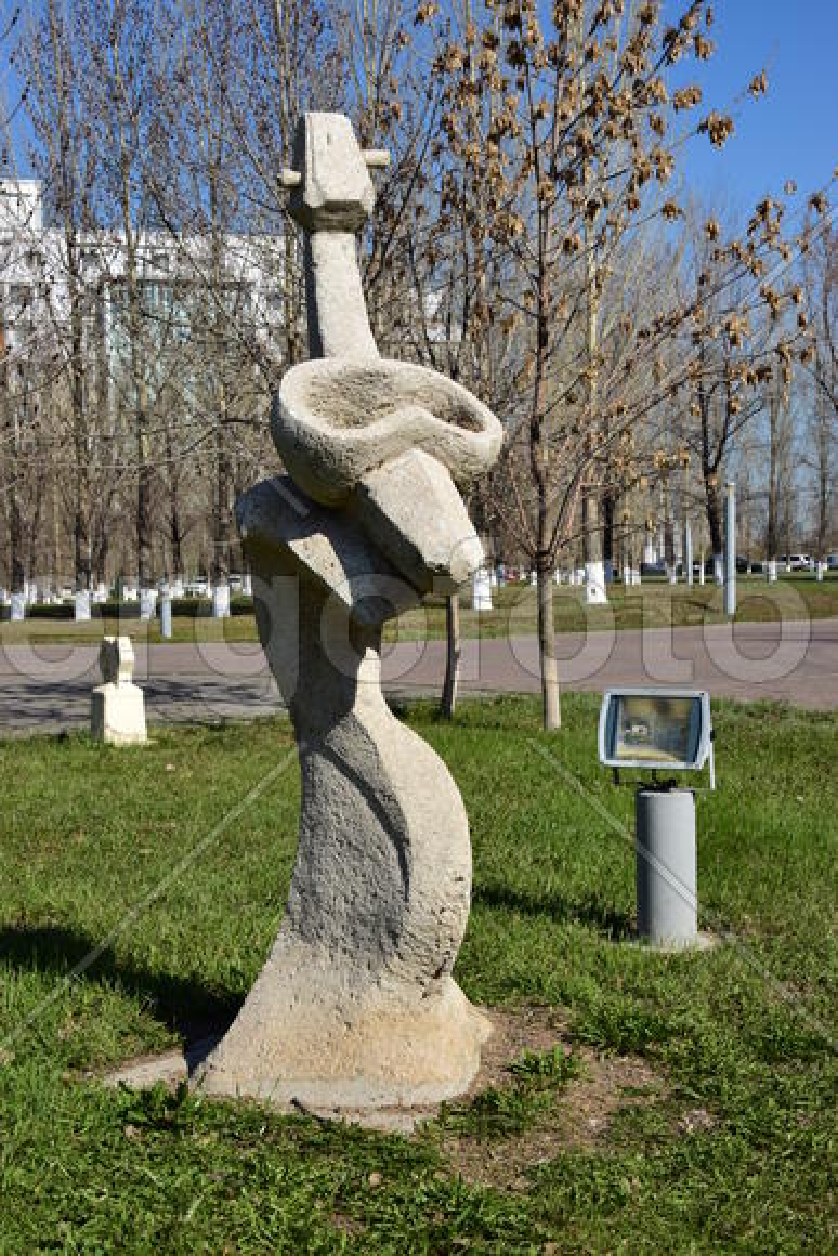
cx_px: 419
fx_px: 1780
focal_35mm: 51
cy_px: 628
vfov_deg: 38.9
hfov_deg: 26.5
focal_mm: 34
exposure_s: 1/200
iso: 100
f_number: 10
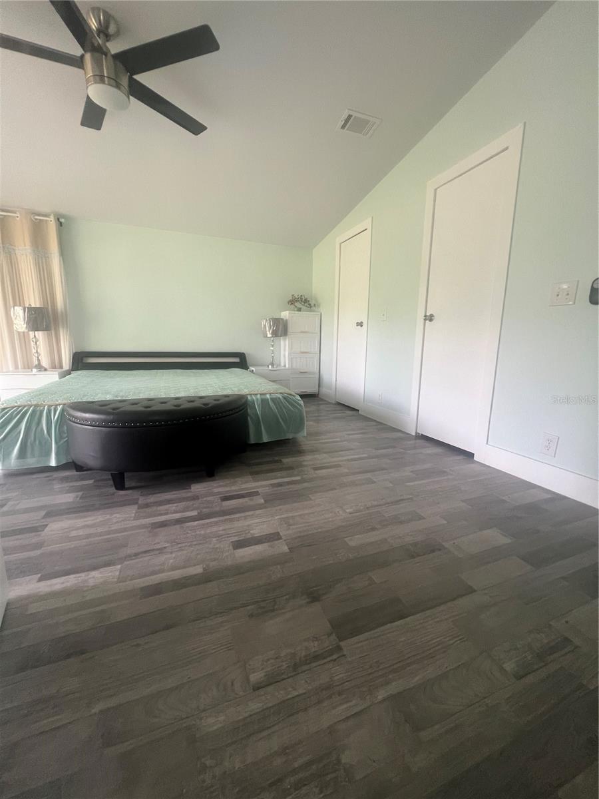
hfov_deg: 89.9
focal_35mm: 13
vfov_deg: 106.2
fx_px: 300
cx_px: 300
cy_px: 400
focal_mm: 1.57
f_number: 1.8
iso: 125
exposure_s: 1/60
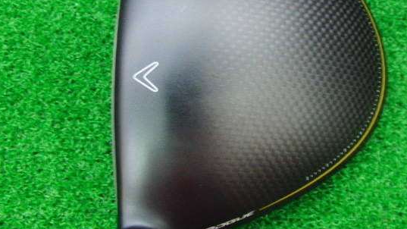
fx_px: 518
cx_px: 226
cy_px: 67
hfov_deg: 42.8
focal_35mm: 48
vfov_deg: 24.7
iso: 400
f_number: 3.6
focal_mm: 6.42
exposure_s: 1/20
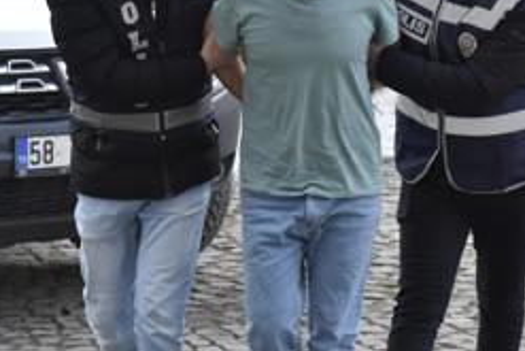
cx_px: 328
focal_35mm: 280
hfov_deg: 7.3
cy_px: 140
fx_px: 4089
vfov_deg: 4.9
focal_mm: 75
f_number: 8
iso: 800
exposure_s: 1/250
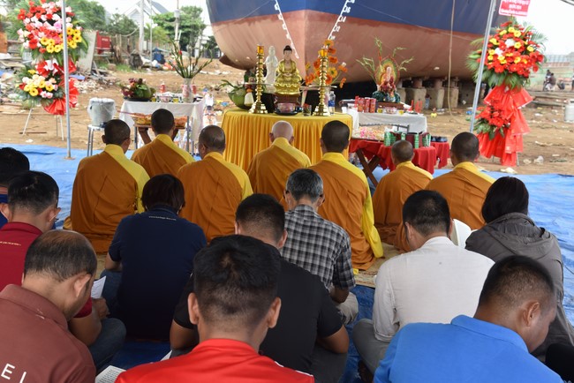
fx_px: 766
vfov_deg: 28.1
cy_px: 192
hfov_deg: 41.1
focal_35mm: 48
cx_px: 287
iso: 400
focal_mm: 48
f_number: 7.1
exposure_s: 1/200
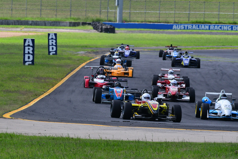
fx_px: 3968
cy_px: 80
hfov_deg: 3.4
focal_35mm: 600
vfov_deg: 2.3
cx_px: 119
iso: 800
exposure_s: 1/640
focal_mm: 400
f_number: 13
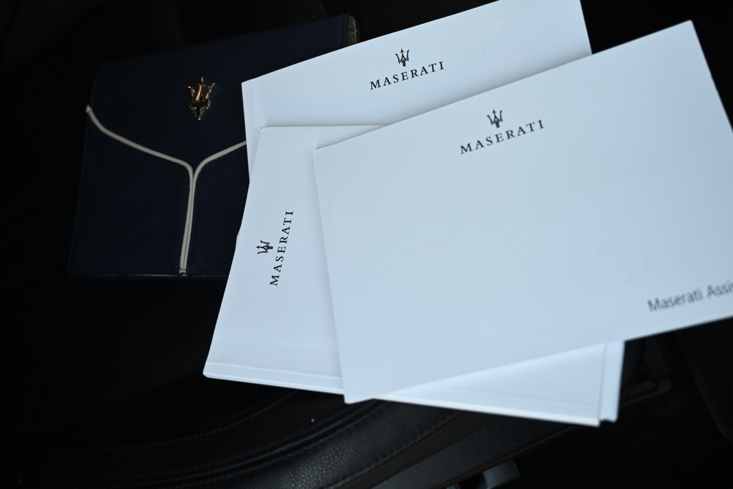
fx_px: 753
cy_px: 244
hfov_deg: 51.9
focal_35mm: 37
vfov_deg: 35.9
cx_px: 366
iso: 720
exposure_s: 1/125
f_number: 4
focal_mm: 37
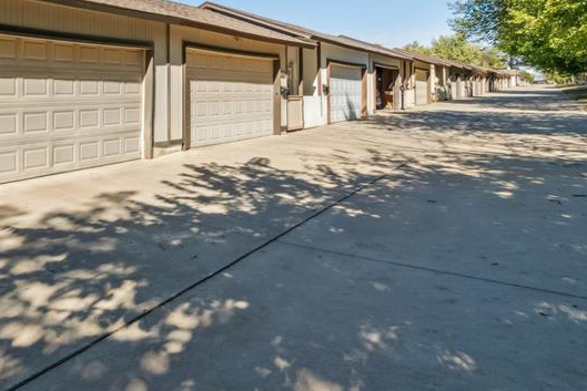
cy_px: 72
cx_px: 73
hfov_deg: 56.1
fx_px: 473
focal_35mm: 29
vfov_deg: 42.7
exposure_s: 1/320
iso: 100
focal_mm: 10
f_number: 8
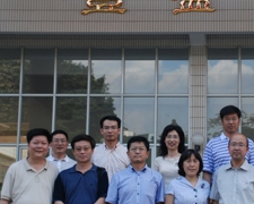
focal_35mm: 90
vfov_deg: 17.1
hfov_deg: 21.1
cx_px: 187
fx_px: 677
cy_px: 109
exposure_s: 1/500
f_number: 4.2
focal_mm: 32
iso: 400
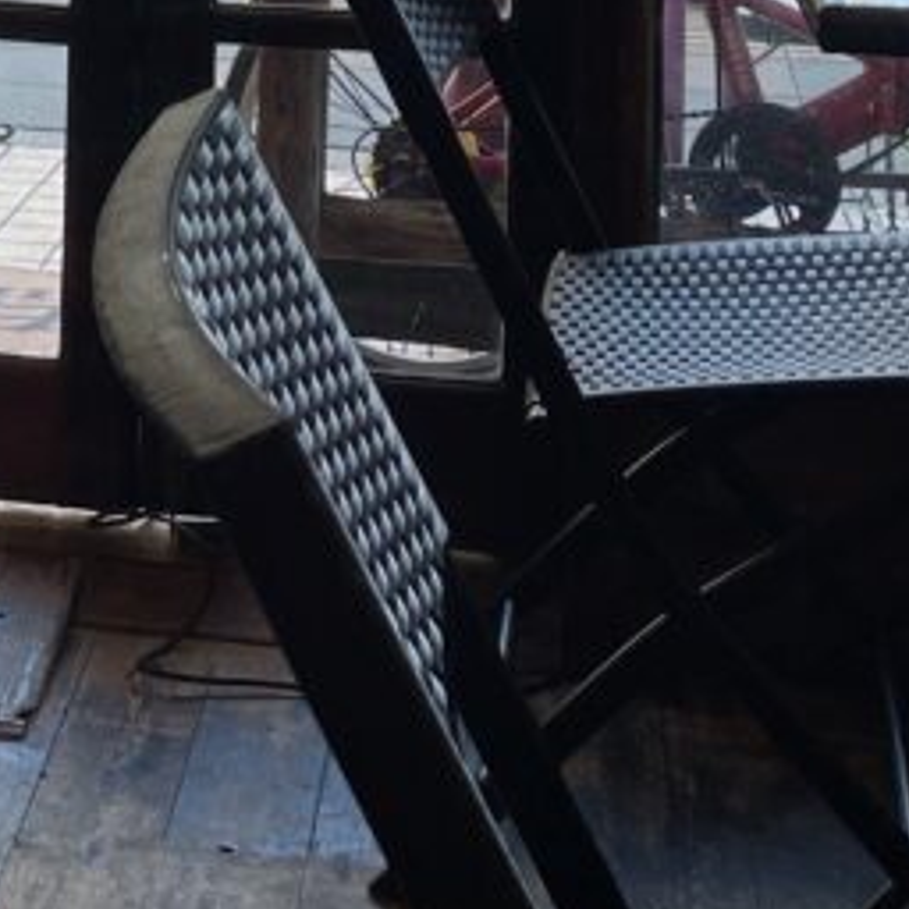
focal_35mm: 92
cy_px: -437
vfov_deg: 17.1
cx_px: 67
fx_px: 2733
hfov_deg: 18.5
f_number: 1.6
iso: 32
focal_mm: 4.2
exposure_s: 1/129
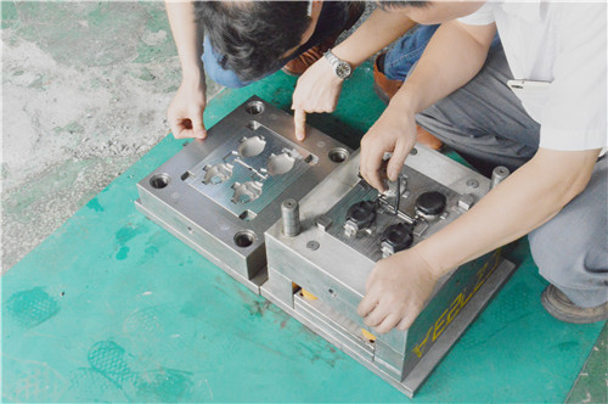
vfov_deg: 28.0
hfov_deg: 41.2
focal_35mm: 48
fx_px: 810
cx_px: 304
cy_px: 202
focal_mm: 32
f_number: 20
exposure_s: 1/25
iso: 6400
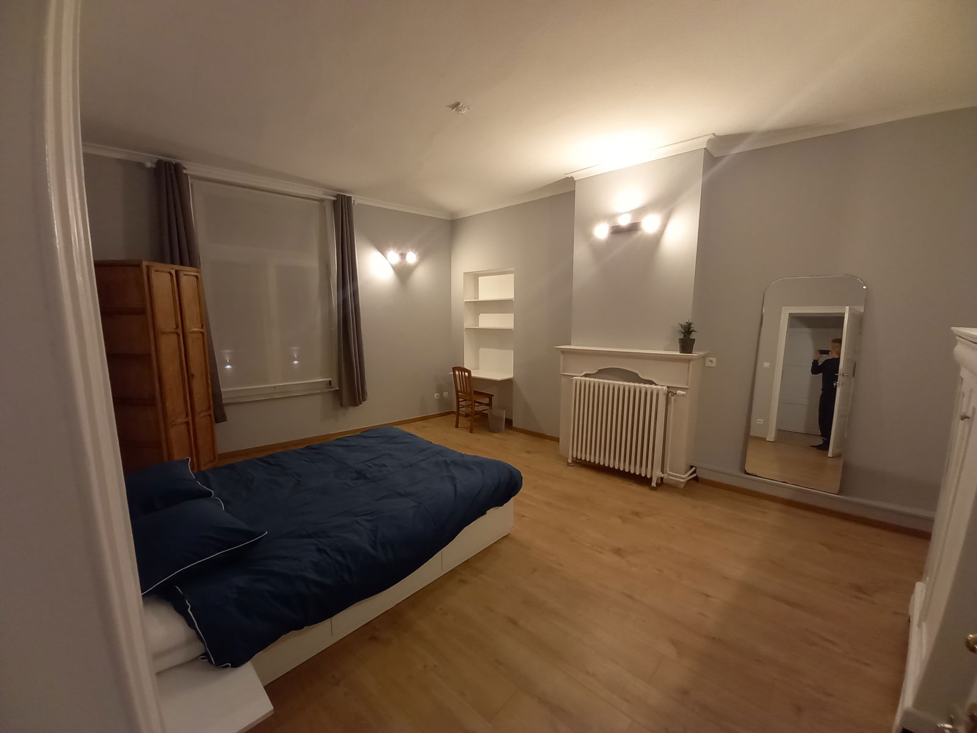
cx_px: 488
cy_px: 366
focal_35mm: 13
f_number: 2.2
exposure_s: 1/25
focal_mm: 1.42
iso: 200
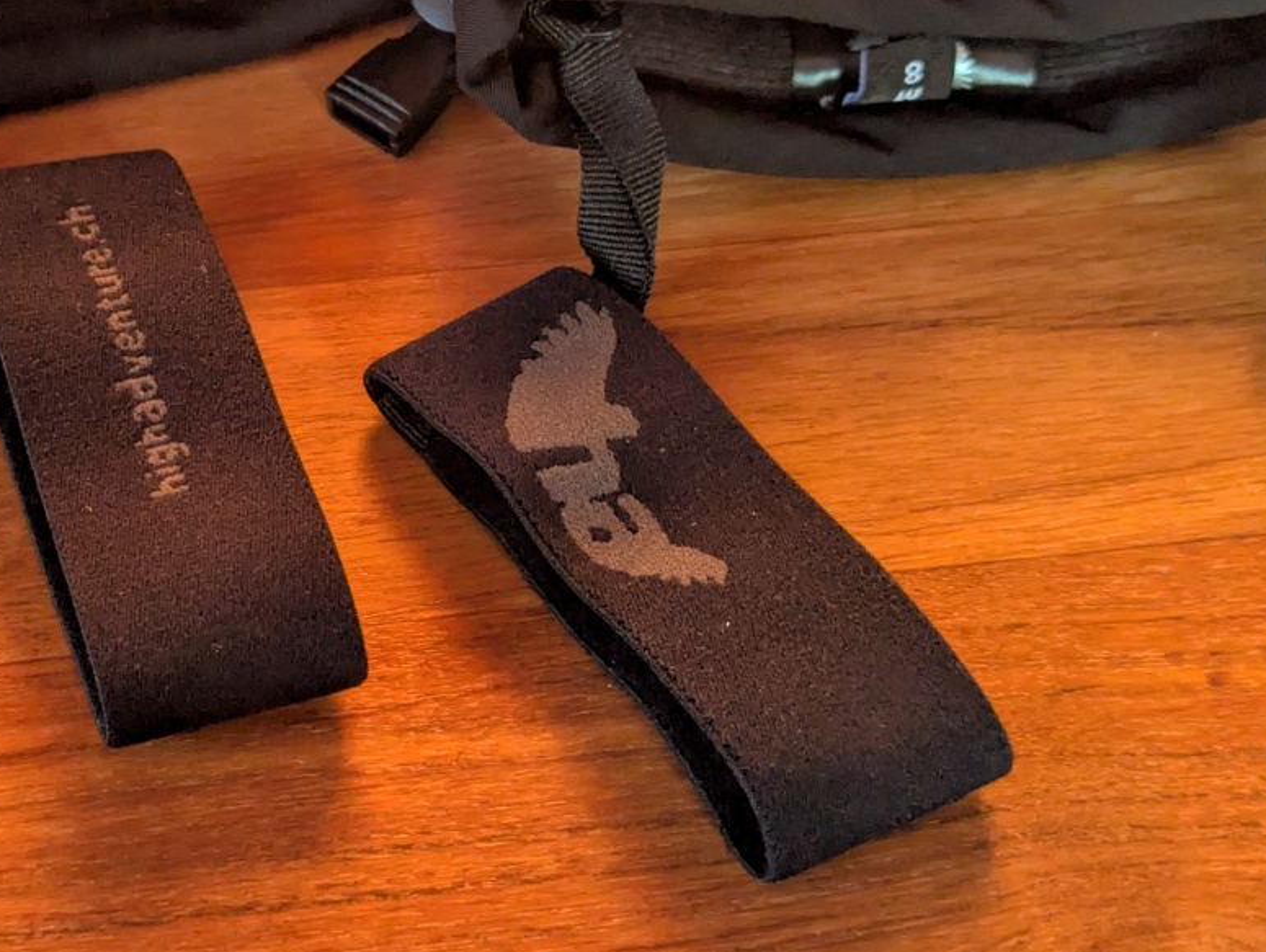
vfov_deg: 21.0
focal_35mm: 70
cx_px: 402
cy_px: 299
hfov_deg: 27.5
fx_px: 2563
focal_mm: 6.81
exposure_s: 1/82
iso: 513
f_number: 1.85
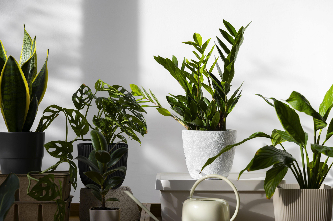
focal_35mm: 75
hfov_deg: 27.0
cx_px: 166
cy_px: 110
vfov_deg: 18.2
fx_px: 693
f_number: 4.5
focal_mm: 75
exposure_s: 1/800
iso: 640
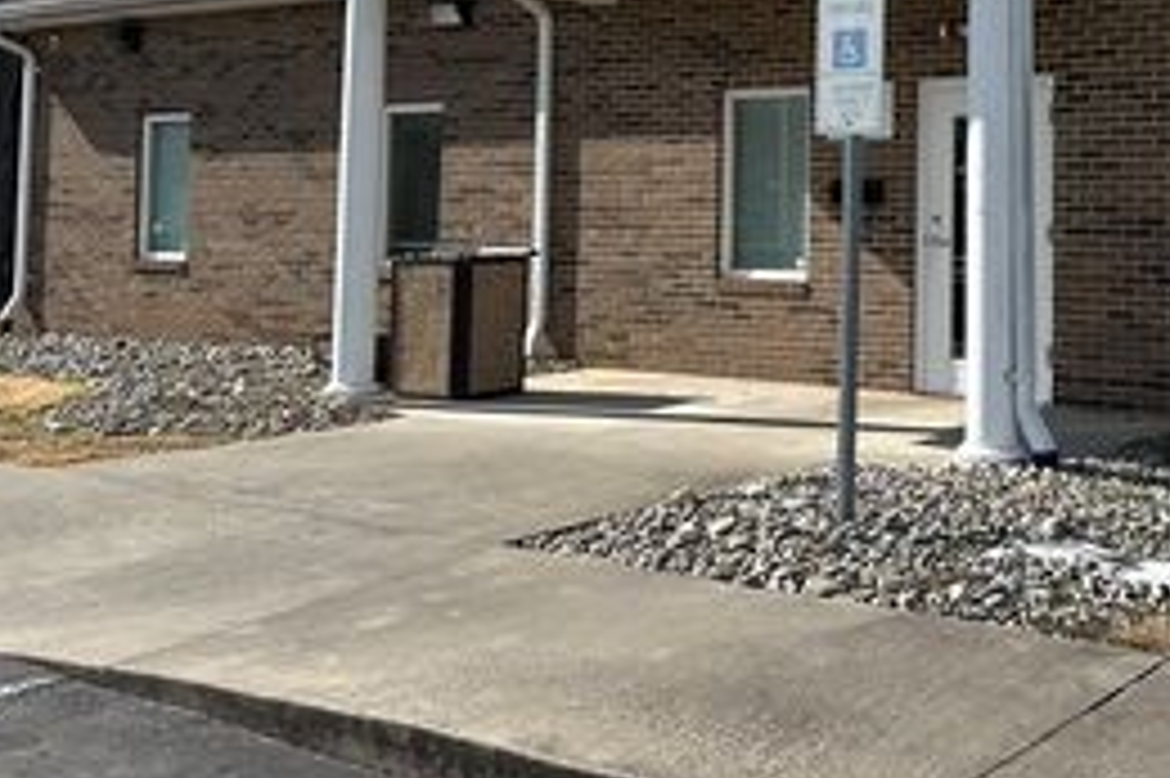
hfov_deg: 39.8
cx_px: 900
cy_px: 124
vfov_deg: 27.3
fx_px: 1559
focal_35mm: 48
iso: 80
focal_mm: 6.86
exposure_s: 1/4184
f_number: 1.78
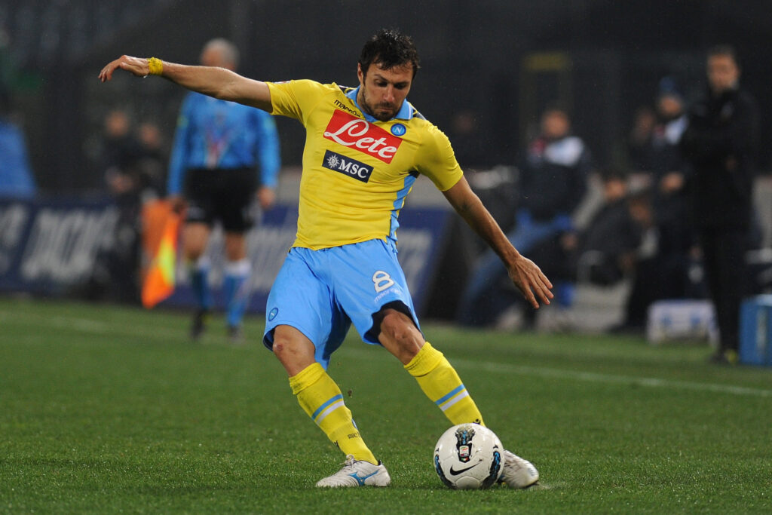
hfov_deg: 6.9
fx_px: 6434
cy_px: 258
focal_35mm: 300
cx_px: 386
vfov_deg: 4.6
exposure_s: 1/1000
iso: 1600
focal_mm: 300
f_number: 4
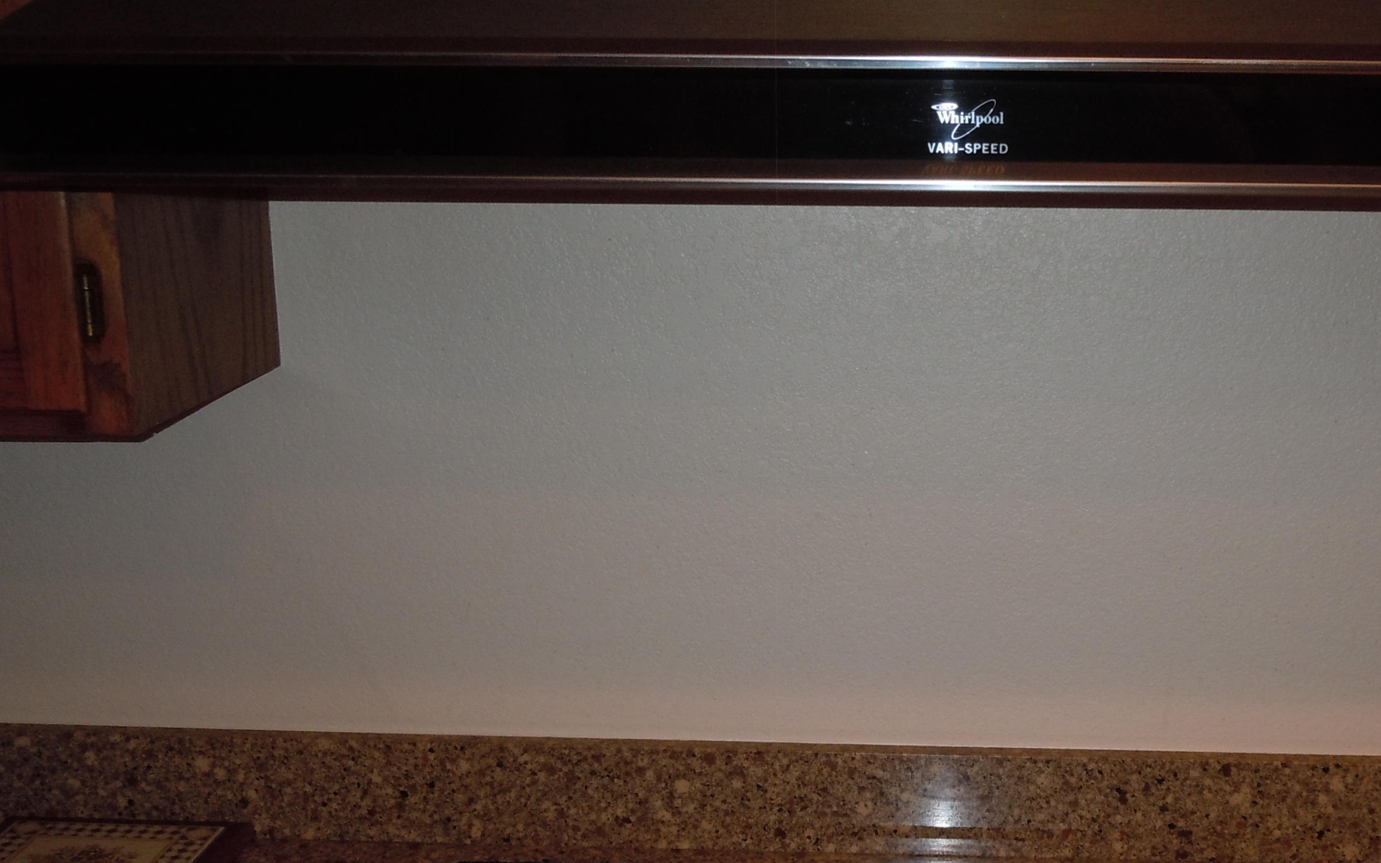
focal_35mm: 48
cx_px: 927
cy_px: 536
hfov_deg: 41.3
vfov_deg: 26.8
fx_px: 1806
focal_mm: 5.9
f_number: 4
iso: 200
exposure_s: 1/30
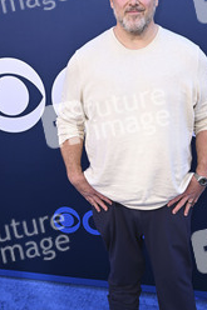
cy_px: 181
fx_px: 432
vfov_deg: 39.5
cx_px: 142
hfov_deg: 26.8
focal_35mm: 50
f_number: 6.3
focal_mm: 31
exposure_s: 1/200
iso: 320
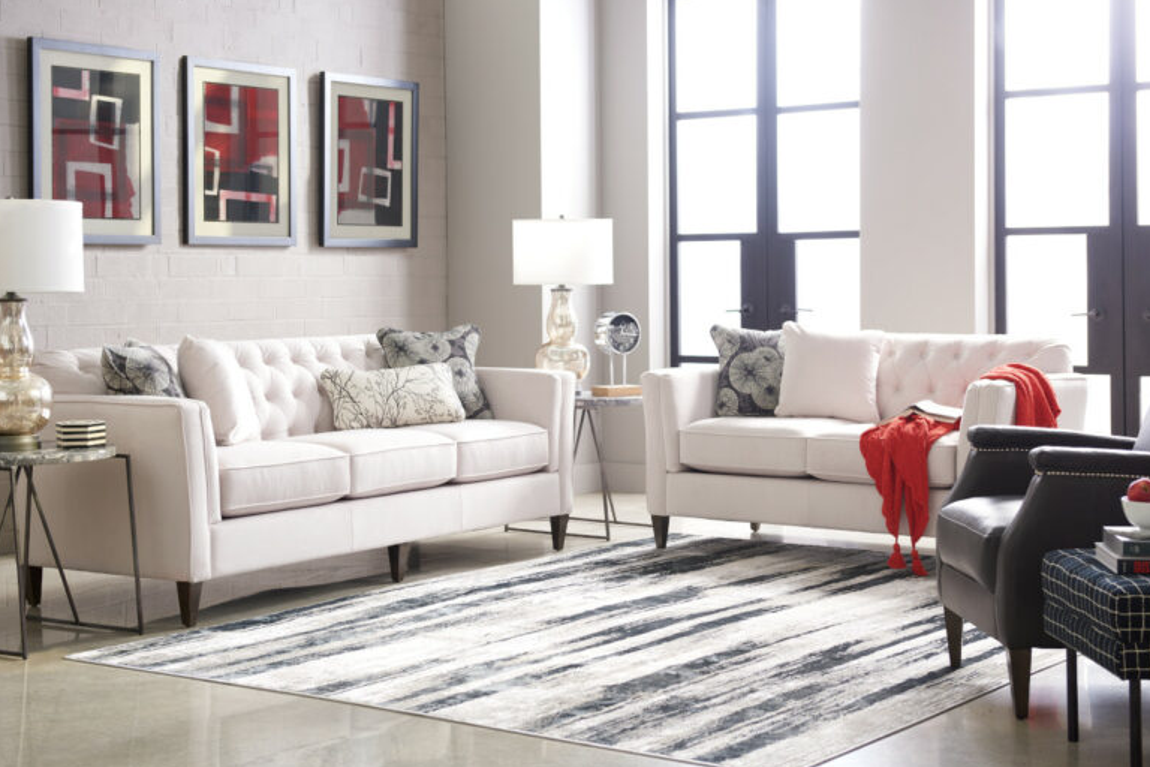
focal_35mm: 63
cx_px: 579
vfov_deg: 21.6
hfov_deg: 31.9
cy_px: 385
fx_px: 2012
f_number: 5
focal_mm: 62
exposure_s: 1/160
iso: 100
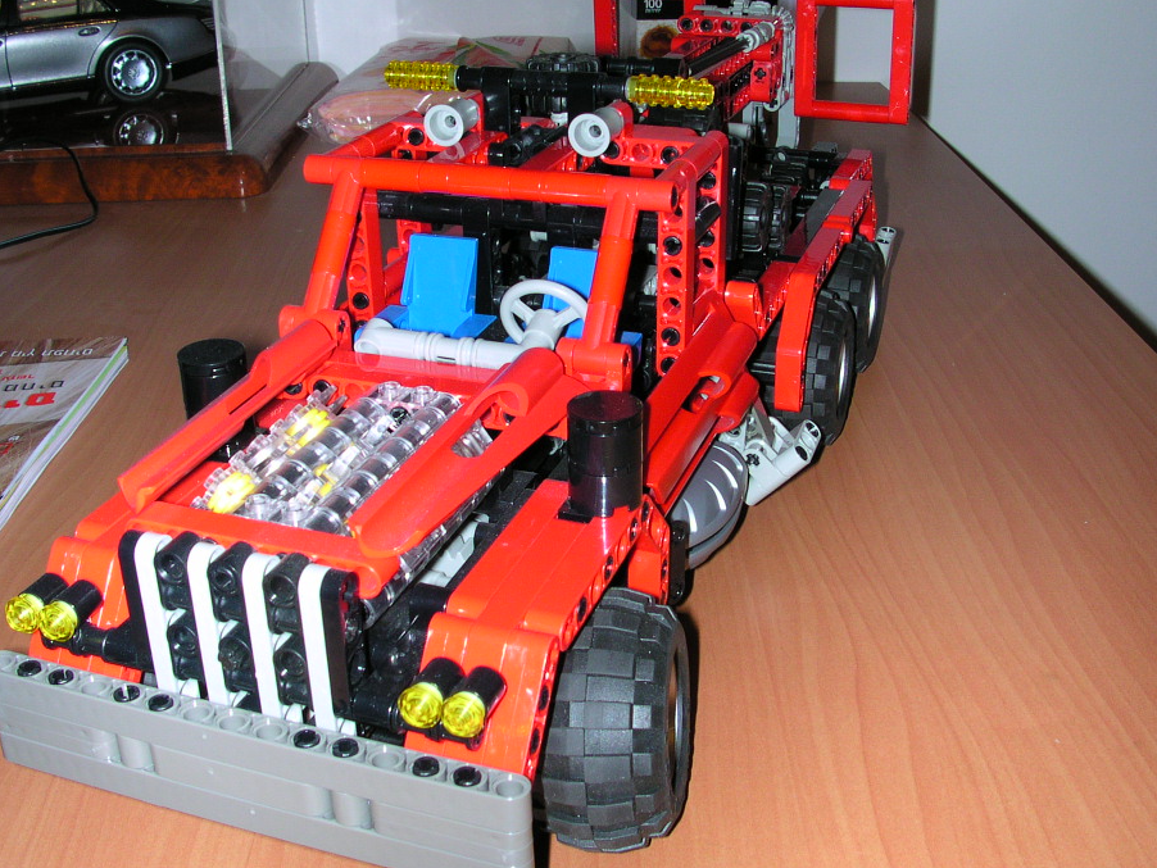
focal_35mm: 42
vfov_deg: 34.4
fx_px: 1404
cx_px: 593
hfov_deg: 44.8
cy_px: 449
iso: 100
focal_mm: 5.6
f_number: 4.5
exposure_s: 1/60
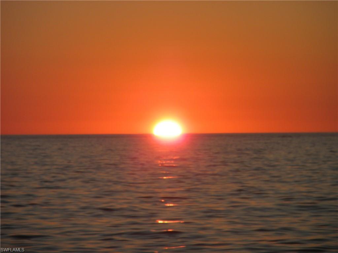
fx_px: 2539
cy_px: 126
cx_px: 169
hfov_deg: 7.6
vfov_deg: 5.7
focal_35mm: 260
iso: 73
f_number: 5.3
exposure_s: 1/543
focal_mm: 46.2
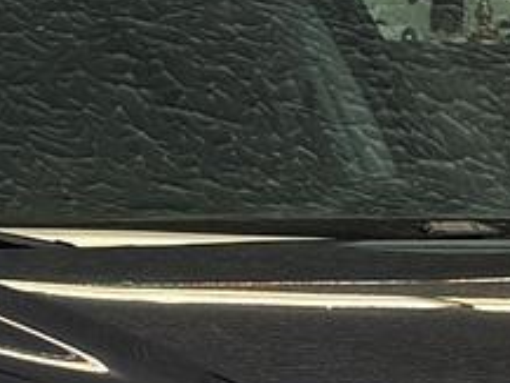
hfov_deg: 7.3
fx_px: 3995
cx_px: 355
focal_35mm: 271
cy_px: 719
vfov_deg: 5.4
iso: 64
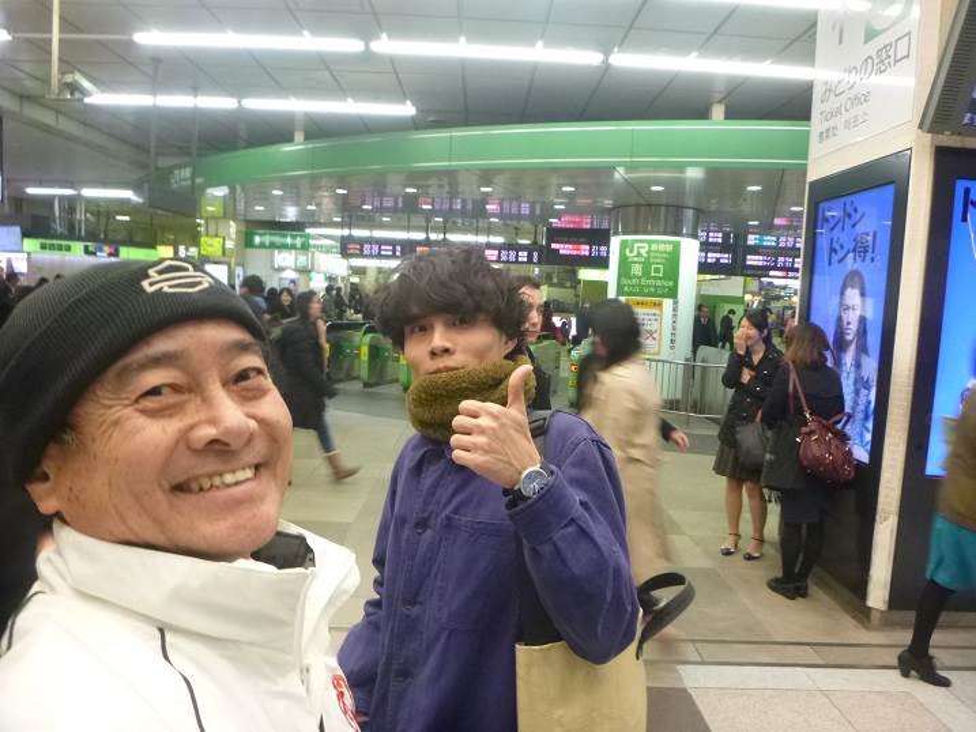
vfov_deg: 54.9
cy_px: 366
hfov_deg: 69.4
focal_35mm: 25
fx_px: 705
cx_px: 488
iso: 400
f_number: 3.9
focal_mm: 4.5
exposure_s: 1/25
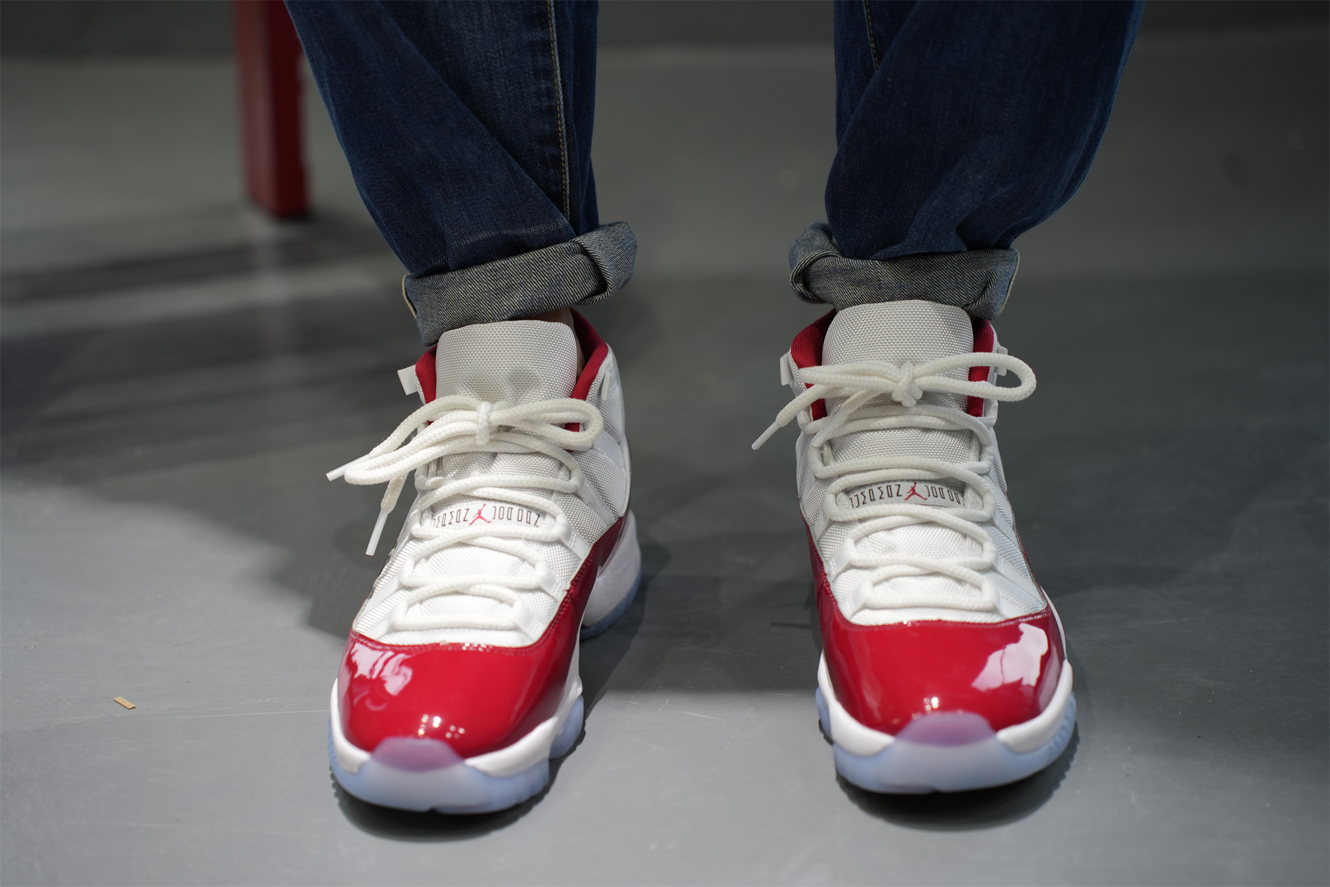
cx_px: 665
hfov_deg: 27.0
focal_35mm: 75
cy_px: 444
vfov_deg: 18.2
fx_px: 2770
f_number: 2.8
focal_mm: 75
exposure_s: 1/60
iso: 200
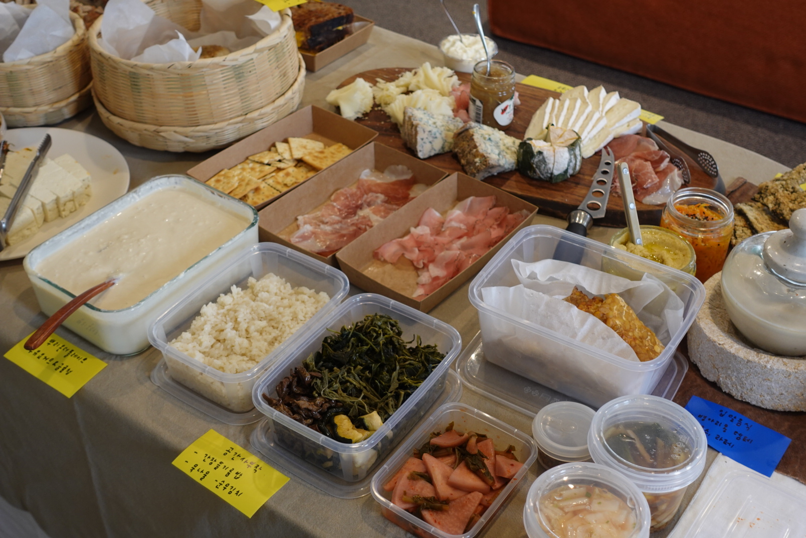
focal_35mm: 44
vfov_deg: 30.6
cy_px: 269
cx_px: 403
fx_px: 986
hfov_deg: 44.5
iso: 250
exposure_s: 1/50
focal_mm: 16.72
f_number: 2.8
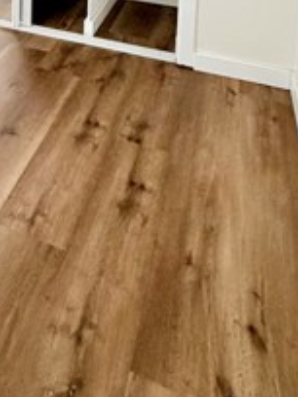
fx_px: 505
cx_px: 8
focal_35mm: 44
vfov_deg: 32.0
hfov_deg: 30.8
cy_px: -126
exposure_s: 1/113
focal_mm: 2.22
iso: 320
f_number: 2.2
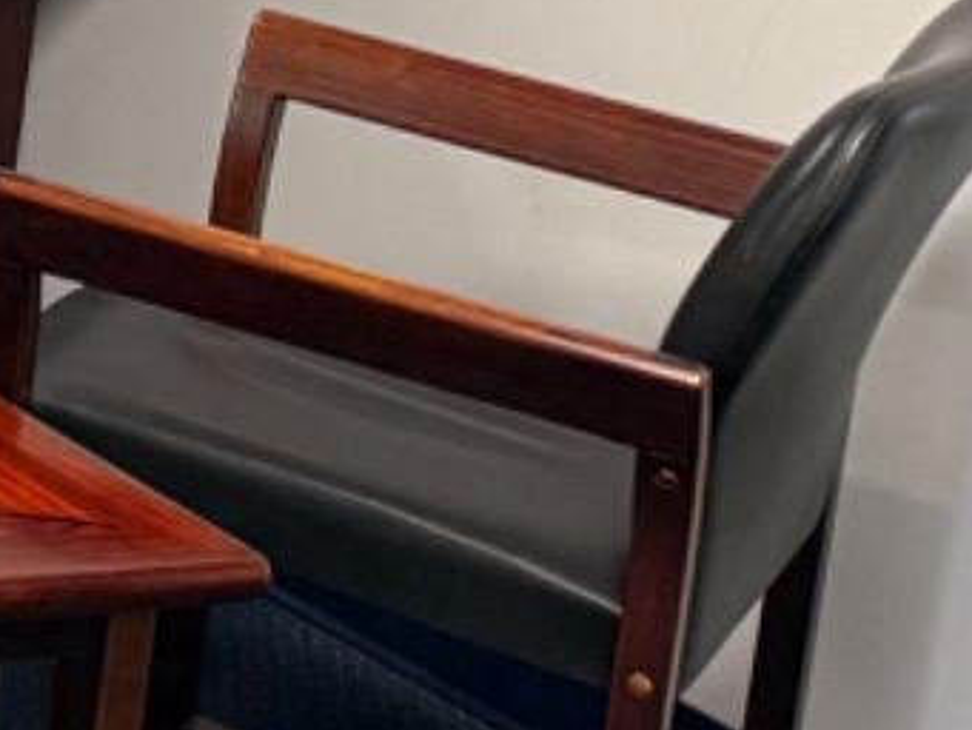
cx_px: -1762
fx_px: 4045
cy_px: -841
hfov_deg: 10.5
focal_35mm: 144
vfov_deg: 9.5
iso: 160
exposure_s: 1/60
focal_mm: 6.76
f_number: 1.78
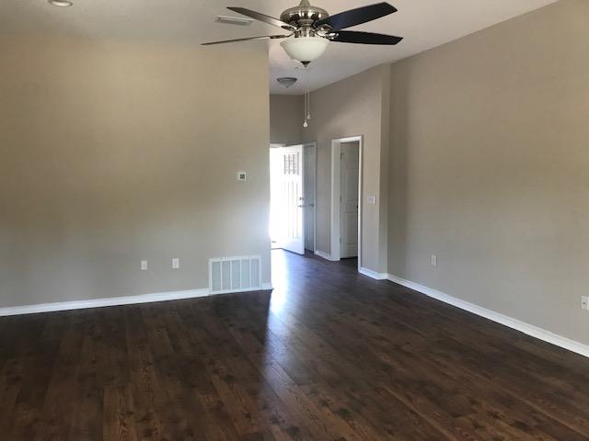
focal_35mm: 28
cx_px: 294
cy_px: 220
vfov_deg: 49.7
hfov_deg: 63.4
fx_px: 476
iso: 40
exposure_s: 1/30
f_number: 1.8
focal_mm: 3.99
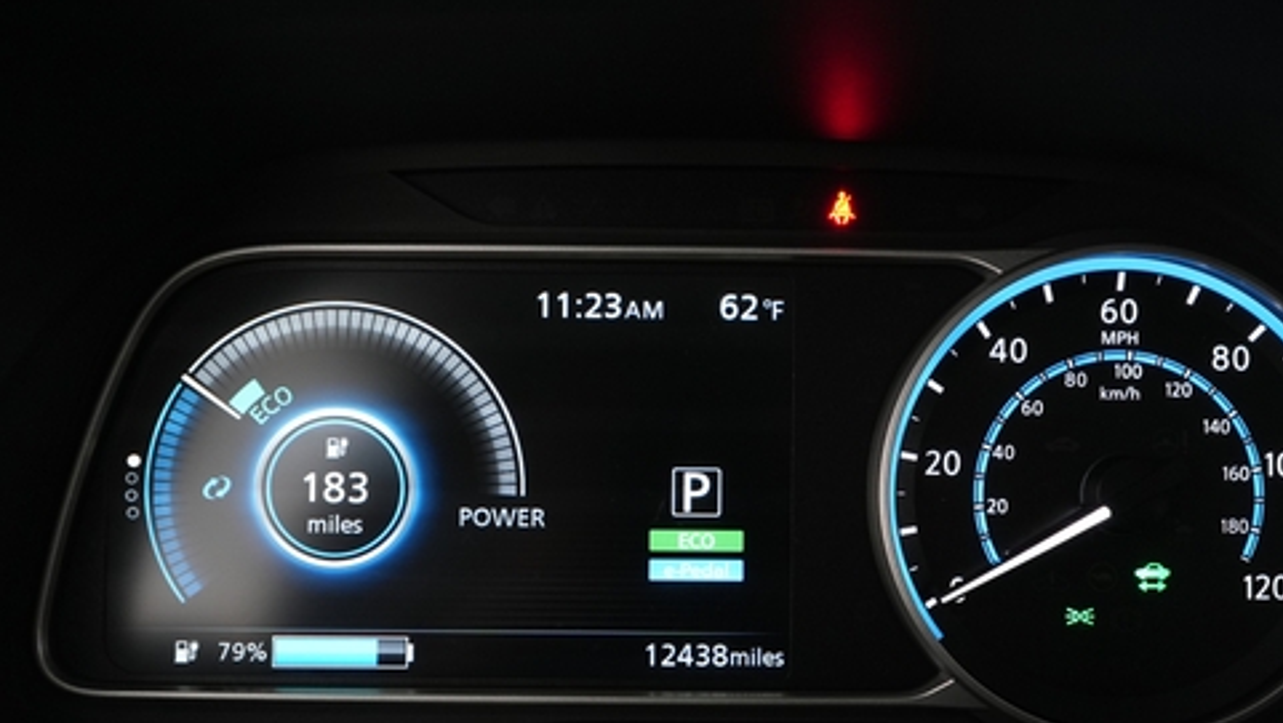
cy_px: 464
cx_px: 720
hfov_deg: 51.5
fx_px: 1327
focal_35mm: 39
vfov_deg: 30.3
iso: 2000
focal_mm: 28
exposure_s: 1/60
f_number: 2.8
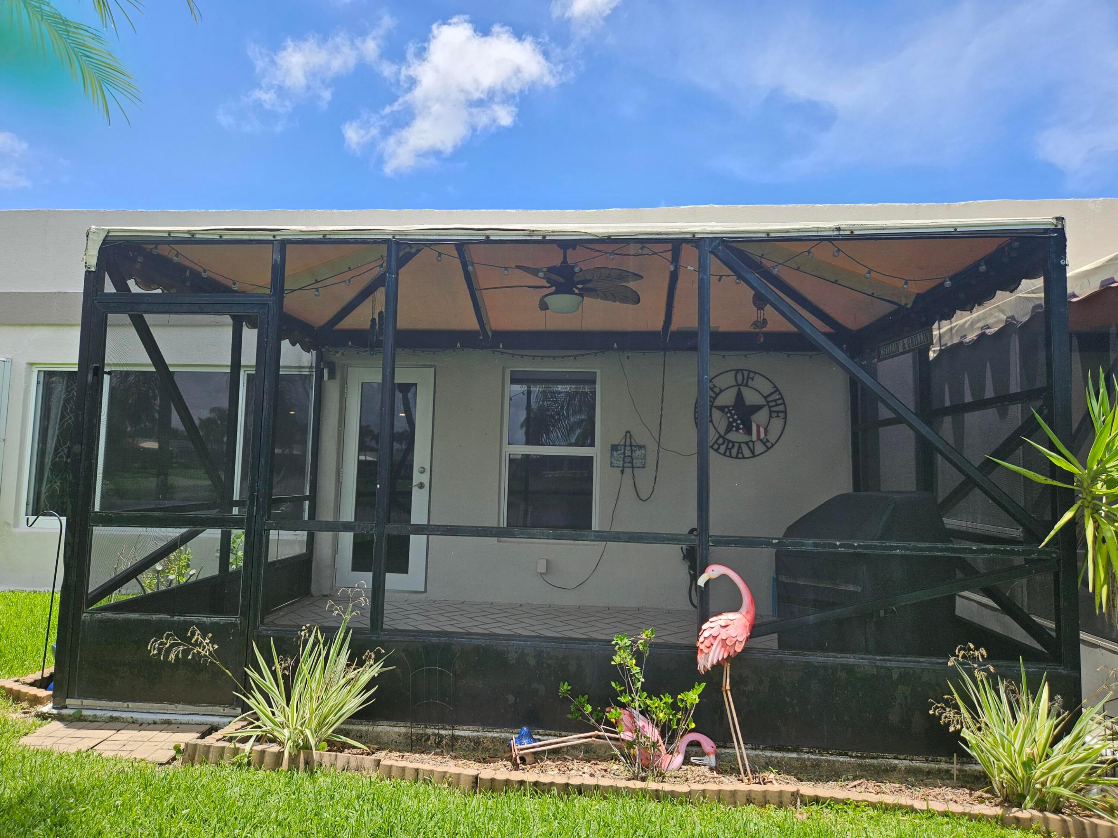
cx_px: 559
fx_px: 743
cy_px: 419
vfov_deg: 58.9
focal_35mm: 23
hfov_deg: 73.9
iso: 25
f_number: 1.8
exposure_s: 1/902
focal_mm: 5.4
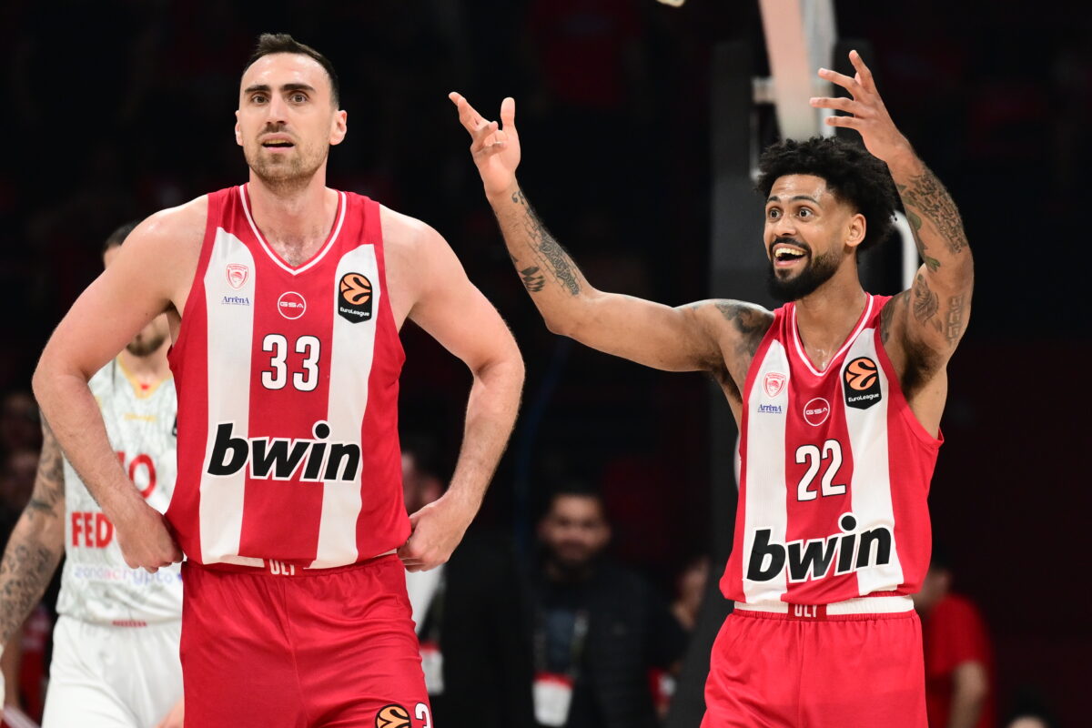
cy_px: 364
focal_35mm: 200
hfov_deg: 10.3
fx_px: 6066
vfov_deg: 6.9
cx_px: 546
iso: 1600
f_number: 2.8
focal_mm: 200
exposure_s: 1/1000
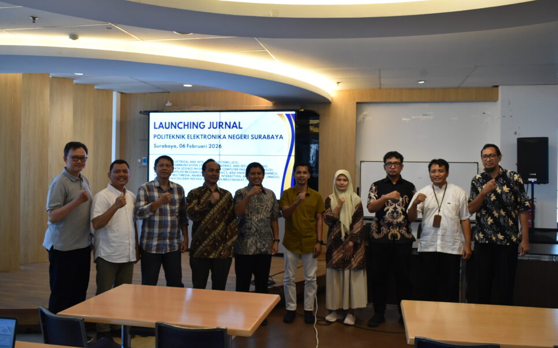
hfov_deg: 58.9
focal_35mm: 33
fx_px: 494
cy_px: 168
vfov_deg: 38.8
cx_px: 278
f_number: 6.3
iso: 800
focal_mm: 21
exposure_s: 1/60
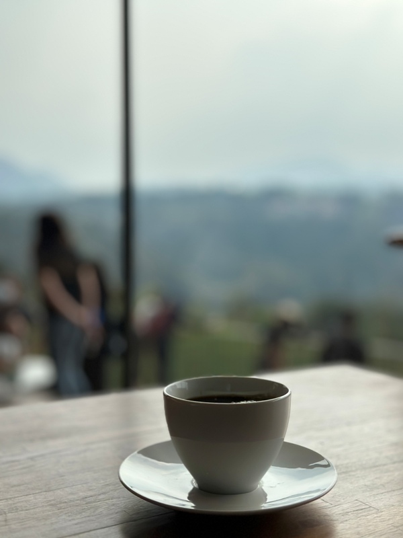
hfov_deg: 30.3
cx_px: 202
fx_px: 745
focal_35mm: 48
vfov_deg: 39.7
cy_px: 269
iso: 100
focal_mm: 6.86
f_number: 1.78
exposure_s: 1/6623
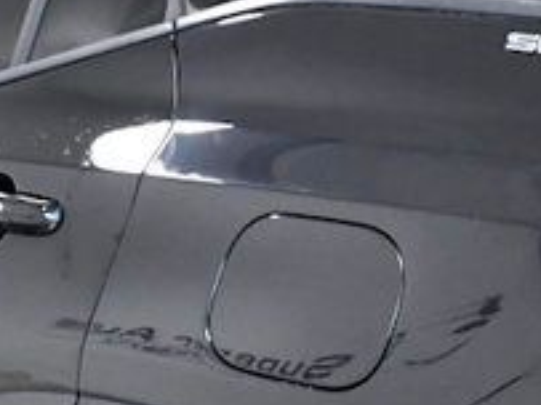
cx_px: 333
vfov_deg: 9.2
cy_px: 449
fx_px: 2499
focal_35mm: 160
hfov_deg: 12.3
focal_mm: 22
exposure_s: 1/160
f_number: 6.3
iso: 2500
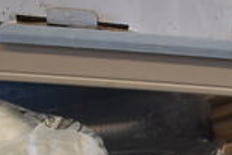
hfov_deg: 17.0
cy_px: 290
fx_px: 768
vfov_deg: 10.7
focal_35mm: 119
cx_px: 205
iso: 1400
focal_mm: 20
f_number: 3.5
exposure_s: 1/125
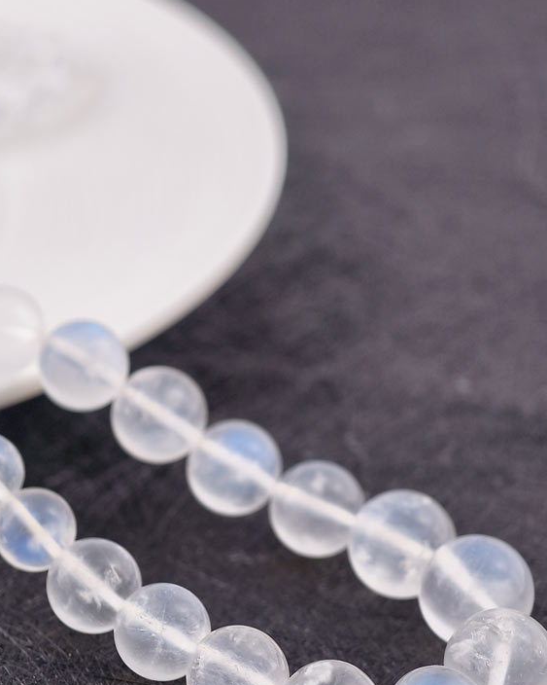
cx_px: 199
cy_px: 418
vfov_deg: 14.2
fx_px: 2753
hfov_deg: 11.3
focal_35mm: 136
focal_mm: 22.48
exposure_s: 1/160
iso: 125
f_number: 2.67
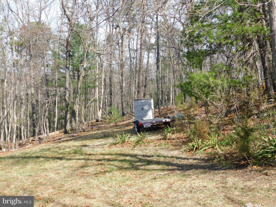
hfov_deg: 42.1
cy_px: 104
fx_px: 359
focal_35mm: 45
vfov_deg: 32.2
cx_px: 138
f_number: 3.7
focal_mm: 8
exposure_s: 1/400
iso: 125
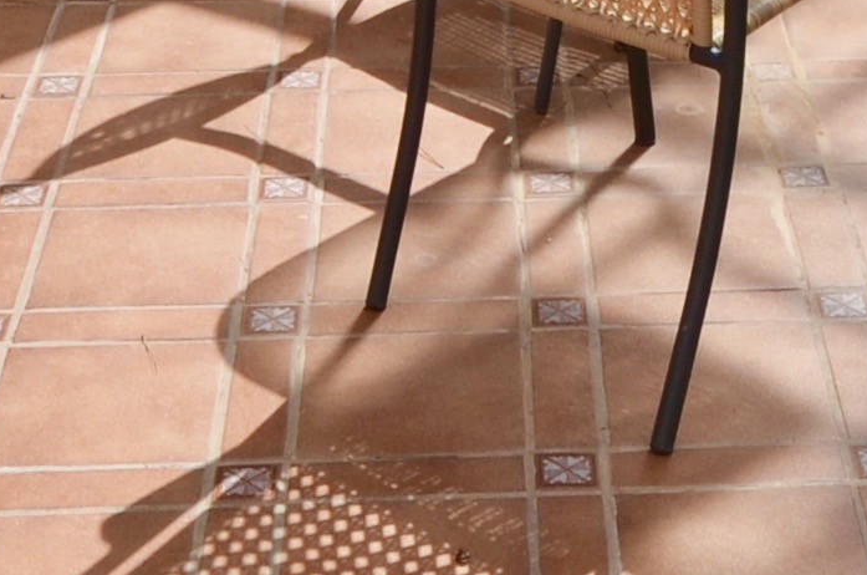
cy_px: -670
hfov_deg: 19.2
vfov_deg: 11.3
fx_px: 2548
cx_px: 642
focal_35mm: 106
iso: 125
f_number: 8
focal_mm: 10
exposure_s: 1/250
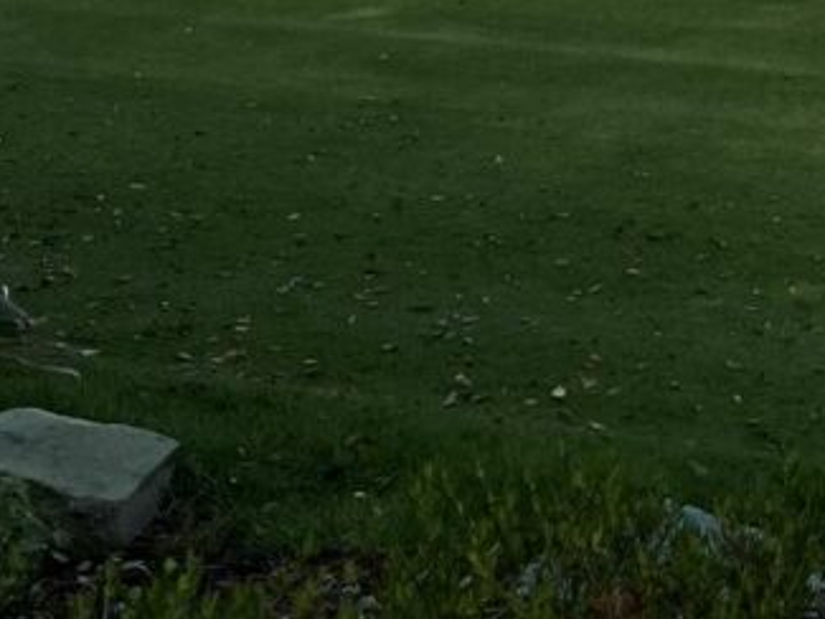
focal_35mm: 123
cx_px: 1414
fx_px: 2933
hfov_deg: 14.4
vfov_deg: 10.5
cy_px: -822
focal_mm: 5.7
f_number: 1.5
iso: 50
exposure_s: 1/5587
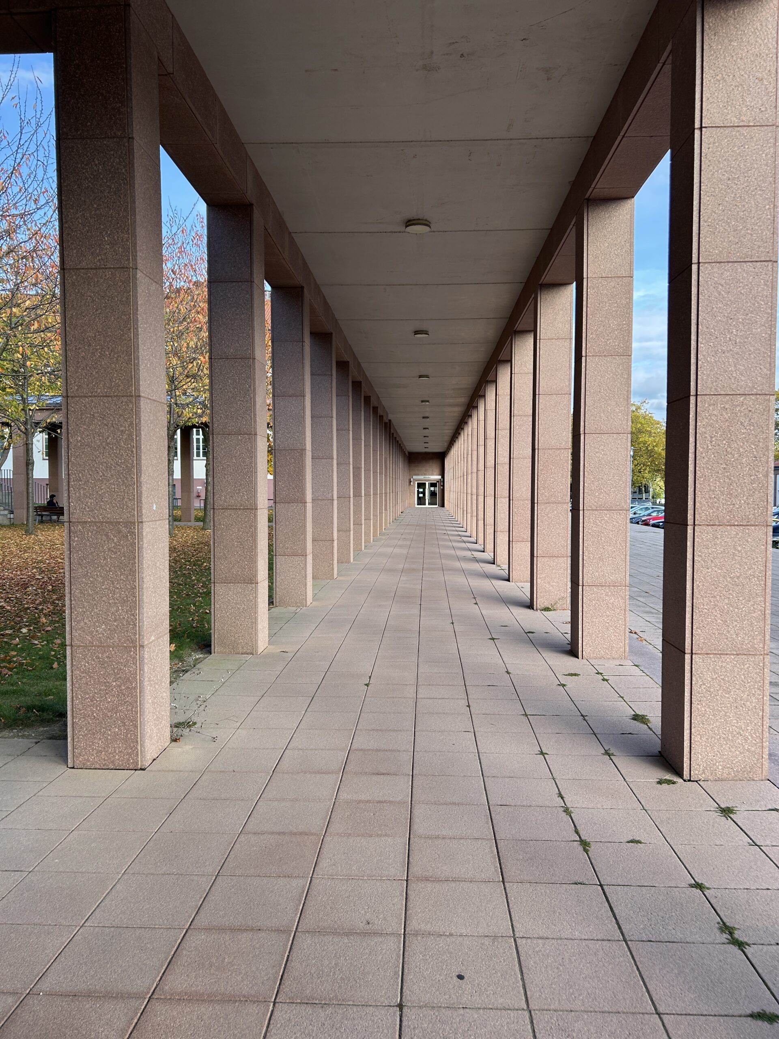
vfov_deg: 67.3
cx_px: 390
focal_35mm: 26
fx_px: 780
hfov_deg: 53.1
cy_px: 520
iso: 50
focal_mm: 5.7
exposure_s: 1/763
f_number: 1.5
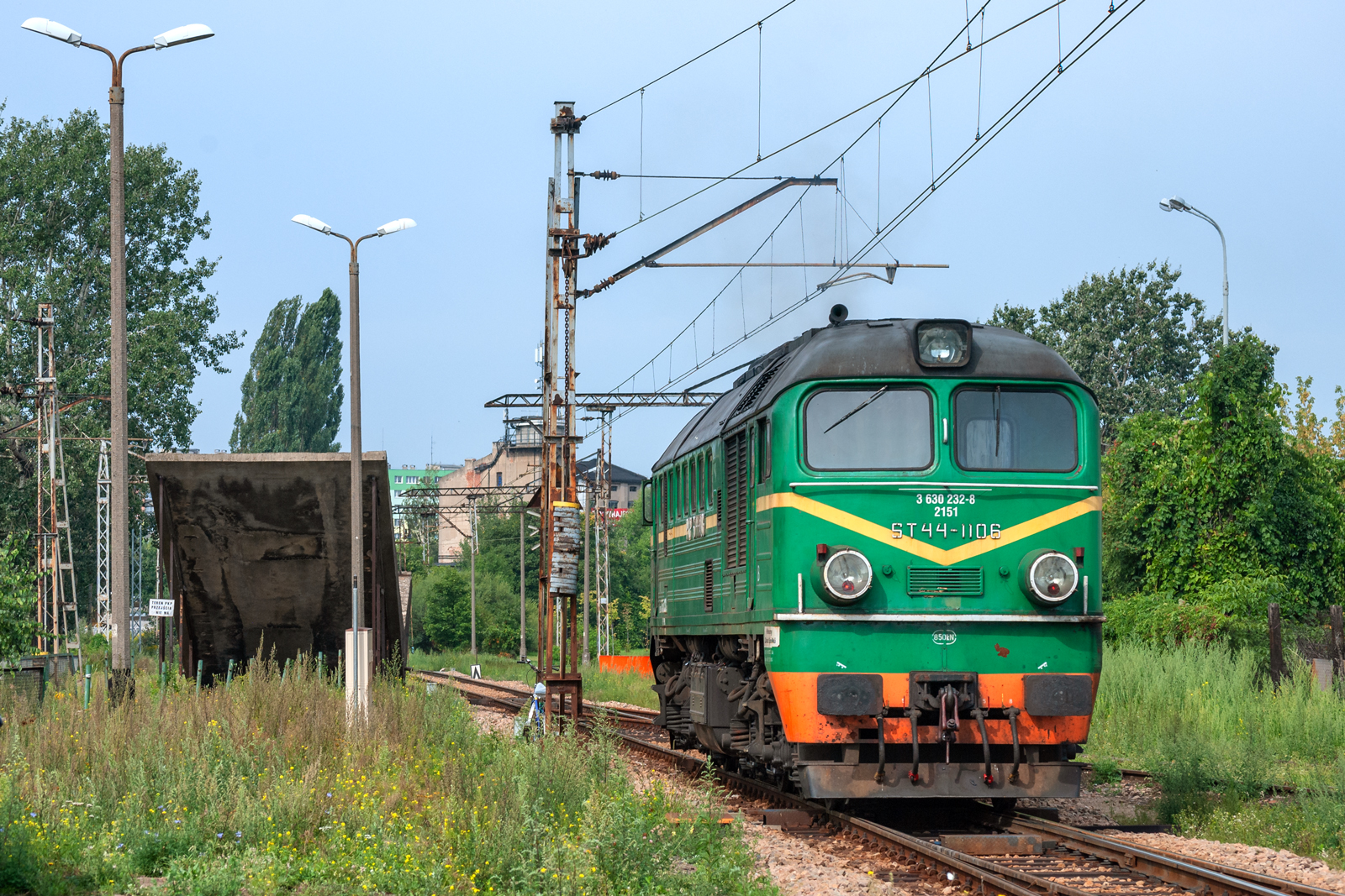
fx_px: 3699
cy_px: 448
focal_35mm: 99
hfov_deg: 20.6
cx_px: 672
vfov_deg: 13.8
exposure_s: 1/320
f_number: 8
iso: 100
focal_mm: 66
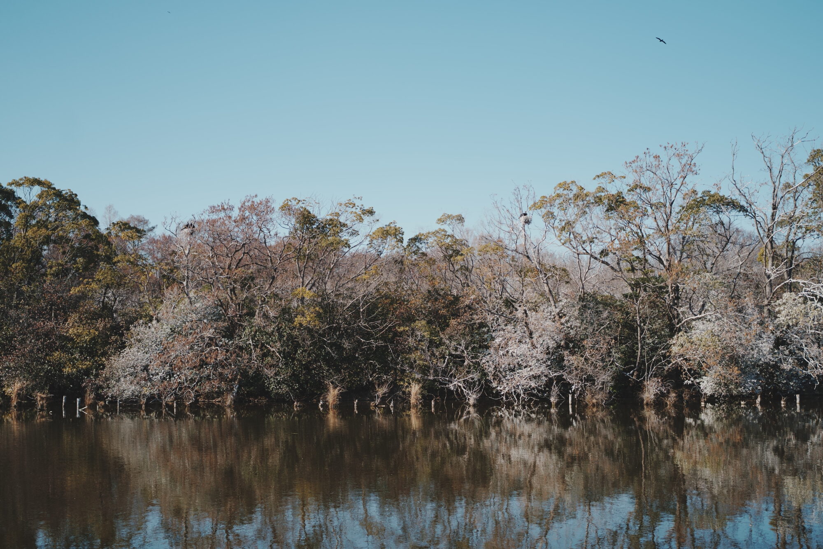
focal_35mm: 40
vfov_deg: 33.4
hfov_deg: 48.5
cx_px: 412
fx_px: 914
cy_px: 274
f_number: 2.5
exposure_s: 1/2500
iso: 100
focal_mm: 40
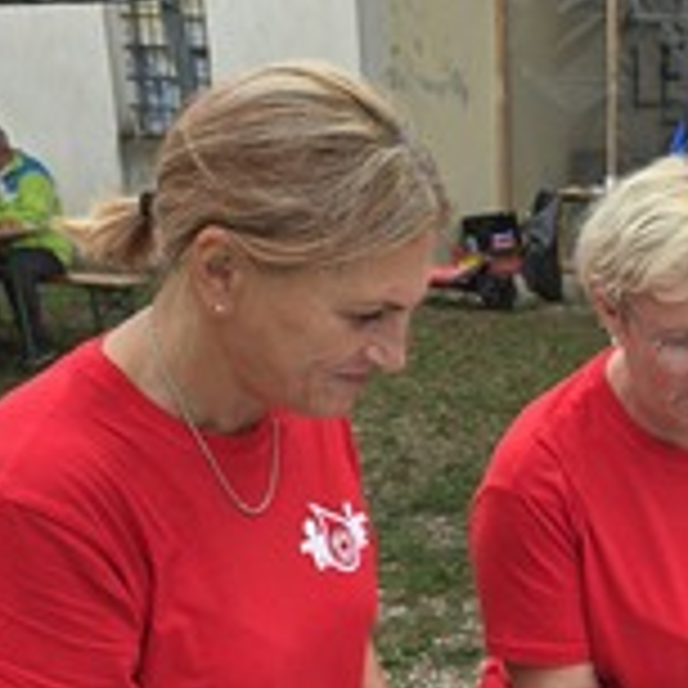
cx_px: 742
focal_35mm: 60
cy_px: 603
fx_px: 1349
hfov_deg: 26.5
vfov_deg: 27.7
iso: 12
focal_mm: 6.3
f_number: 1.7
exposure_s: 1/421
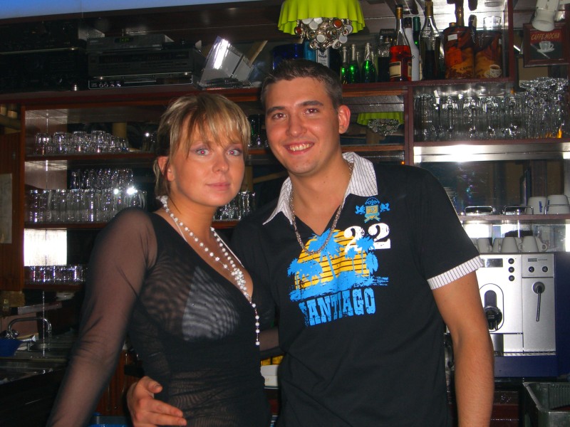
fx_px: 939
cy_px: 214
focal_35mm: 57
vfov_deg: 25.7
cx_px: 285
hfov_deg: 33.8
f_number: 3.6
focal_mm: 11.8
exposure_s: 1/60
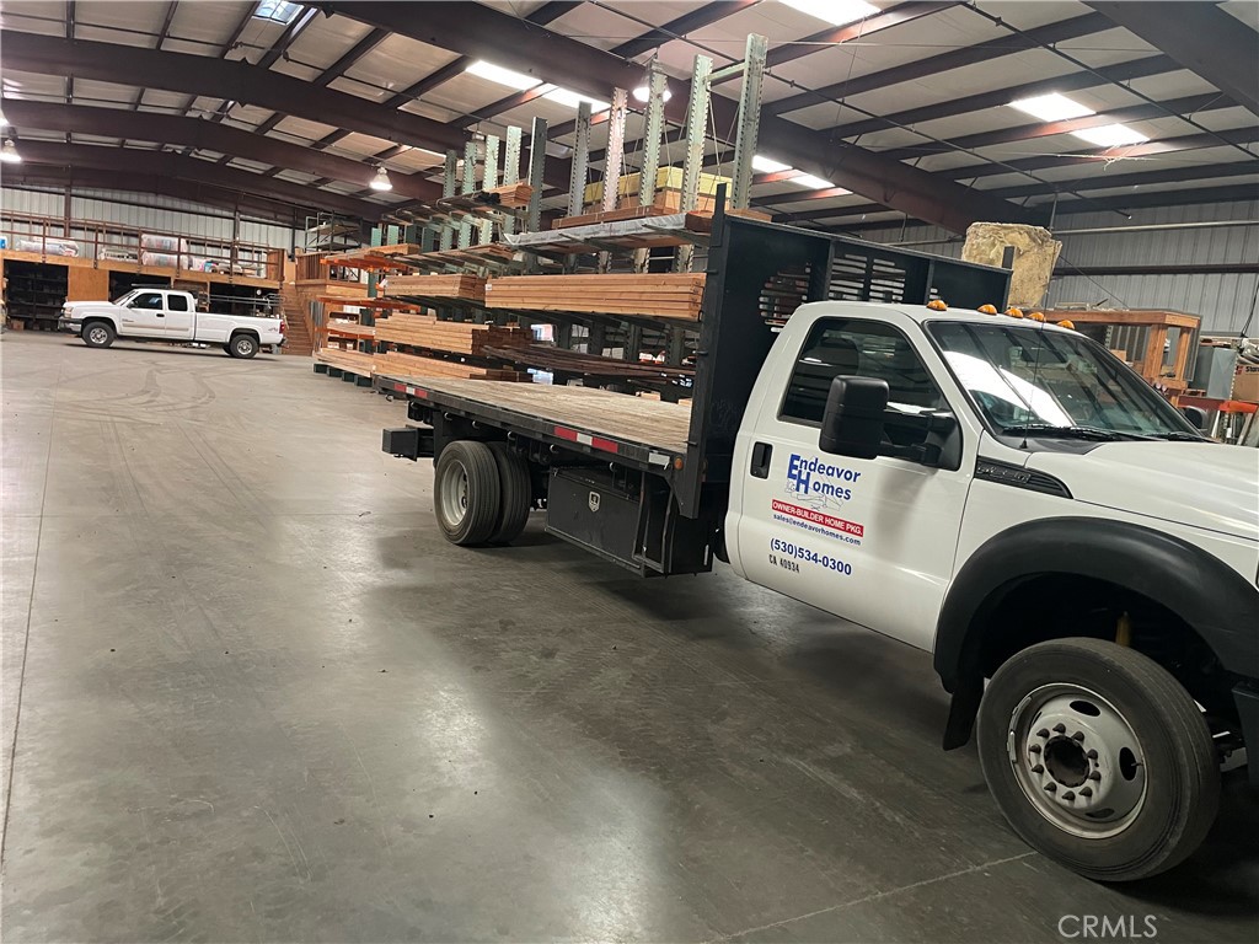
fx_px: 946
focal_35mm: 26
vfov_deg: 53.1
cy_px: 472
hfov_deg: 67.3
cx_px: 630
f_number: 1.6
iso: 320
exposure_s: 1/60
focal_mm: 4.2
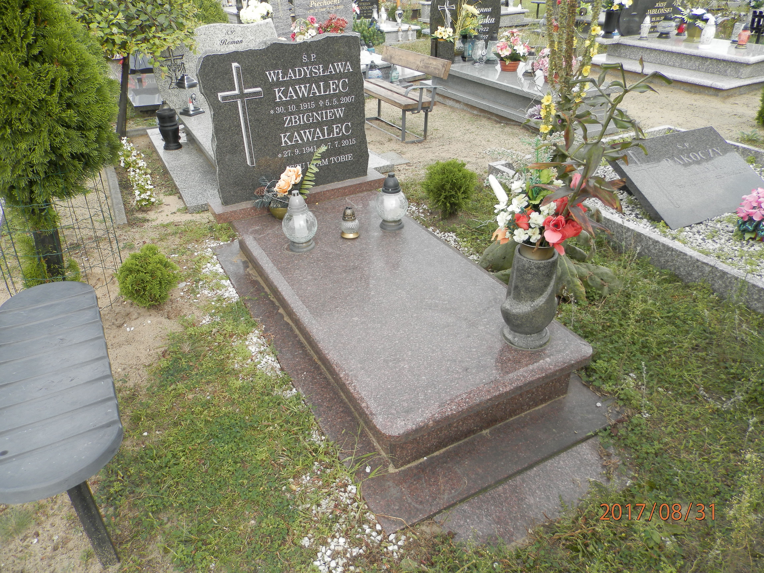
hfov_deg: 69.4
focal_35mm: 25
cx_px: 382
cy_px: 286
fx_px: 552
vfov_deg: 54.9
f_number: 3.1
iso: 80
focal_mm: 4.5
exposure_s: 1/250
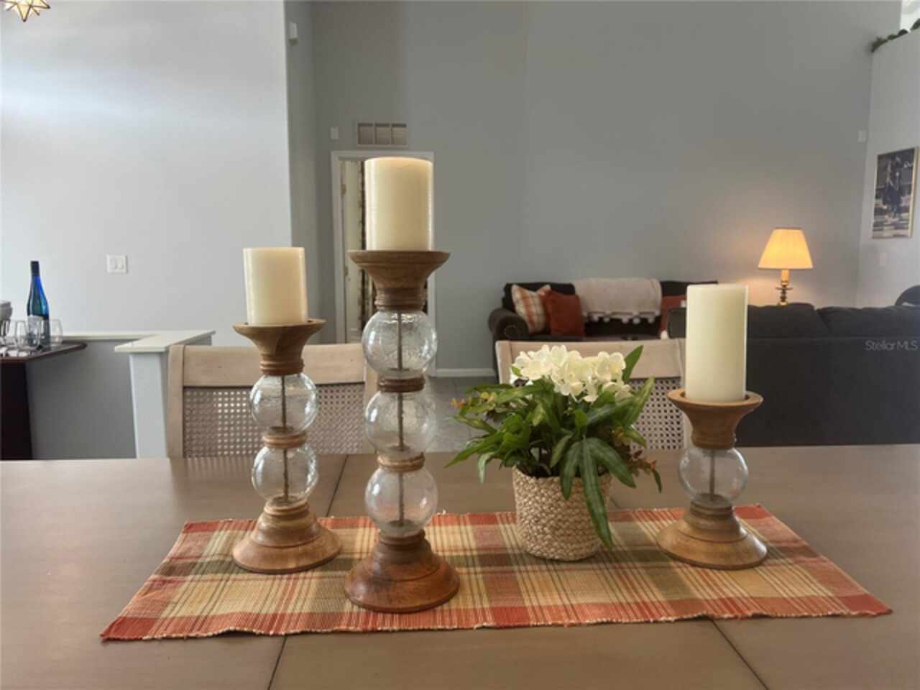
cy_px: 345
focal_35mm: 26
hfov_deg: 67.3
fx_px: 691
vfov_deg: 53.1
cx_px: 460
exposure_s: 1/120
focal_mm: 5.7
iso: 125
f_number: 1.5
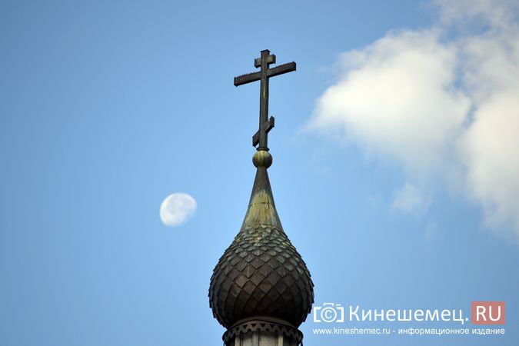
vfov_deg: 4.6
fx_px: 4325
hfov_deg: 6.9
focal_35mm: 300
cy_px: 173
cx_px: 260
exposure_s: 1/320
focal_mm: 200
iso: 100
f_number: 5.6
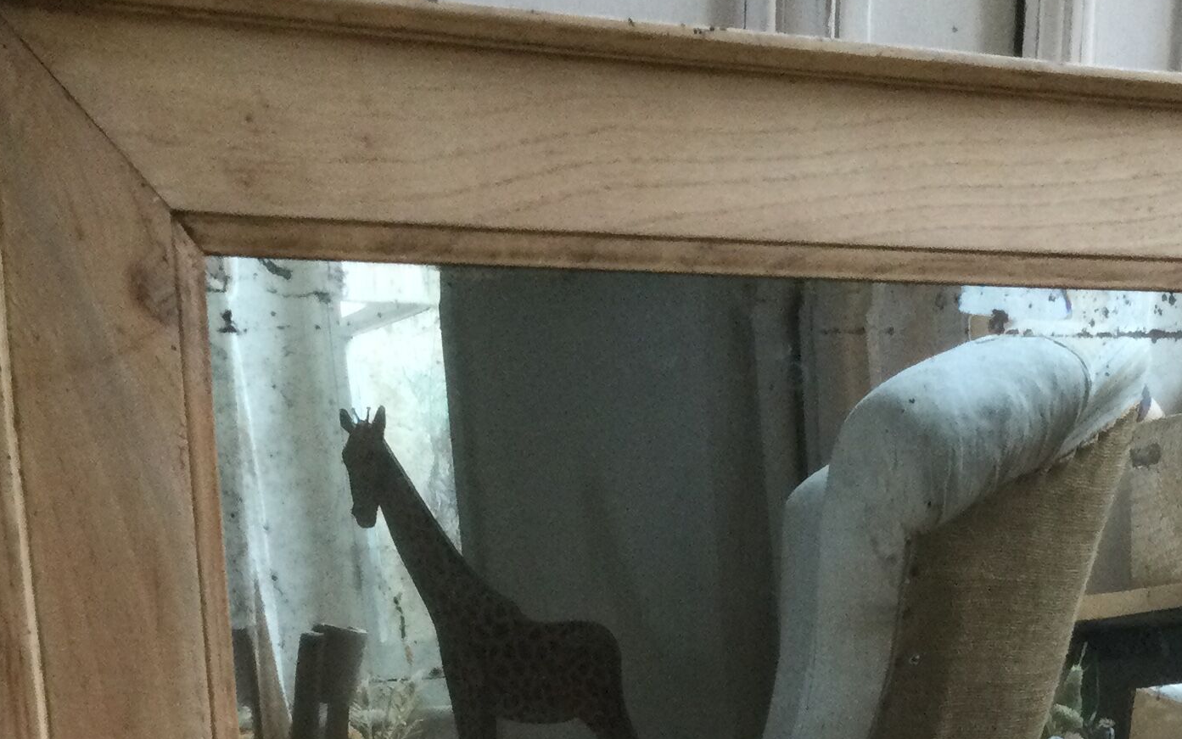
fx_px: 2481
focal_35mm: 77
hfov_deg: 26.7
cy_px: 1291
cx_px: 761
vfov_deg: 14.9
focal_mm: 3.3
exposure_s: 1/33
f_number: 2.4
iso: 100
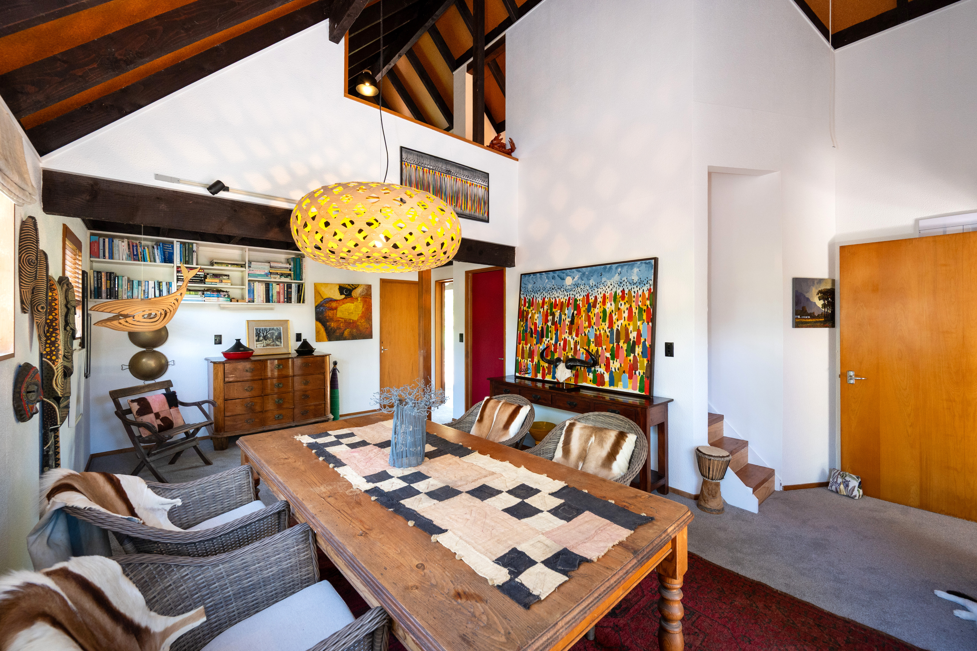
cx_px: 488
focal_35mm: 14
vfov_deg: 81.2
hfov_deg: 104.3
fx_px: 380
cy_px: 326
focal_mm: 14
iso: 1600
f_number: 8
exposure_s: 1/30
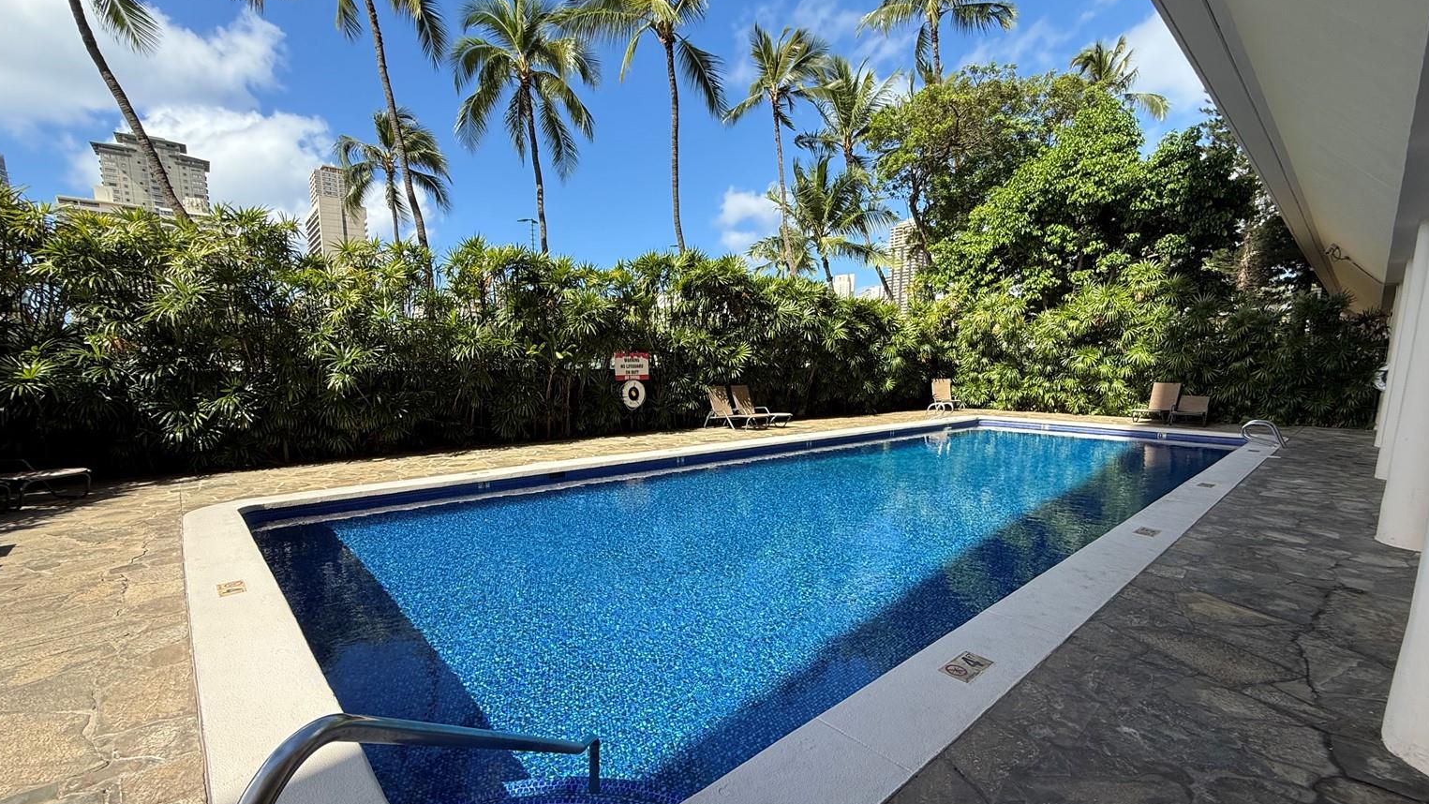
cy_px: 451
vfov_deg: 66.9
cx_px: 712
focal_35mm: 16
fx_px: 606
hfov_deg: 99.4
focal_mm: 2.22
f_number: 2.2
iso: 50
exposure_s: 1/928
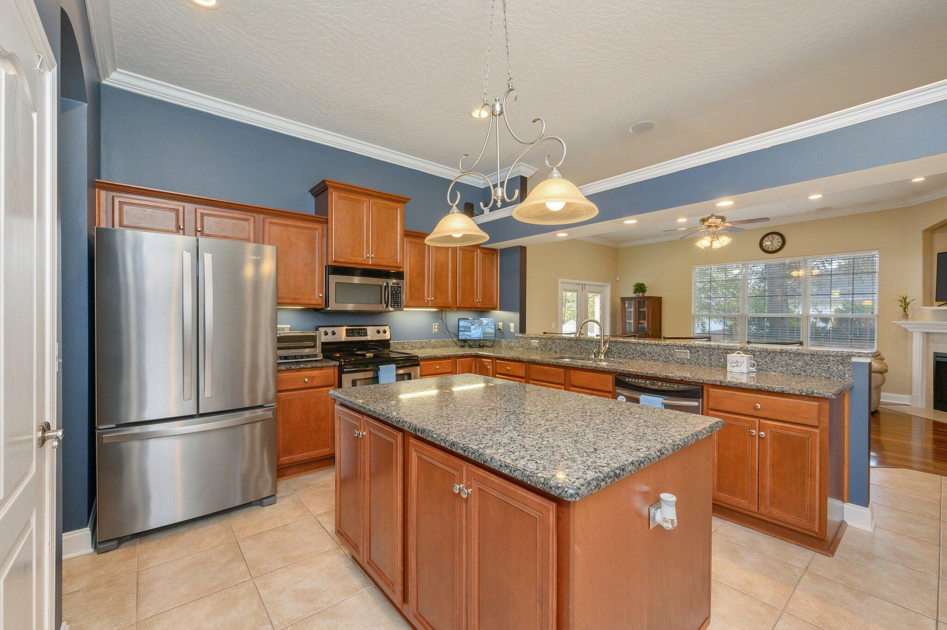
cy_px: 315
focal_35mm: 15
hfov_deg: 100.4
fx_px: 394
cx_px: 474
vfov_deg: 77.2
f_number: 9
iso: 320
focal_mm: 15
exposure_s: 1/20
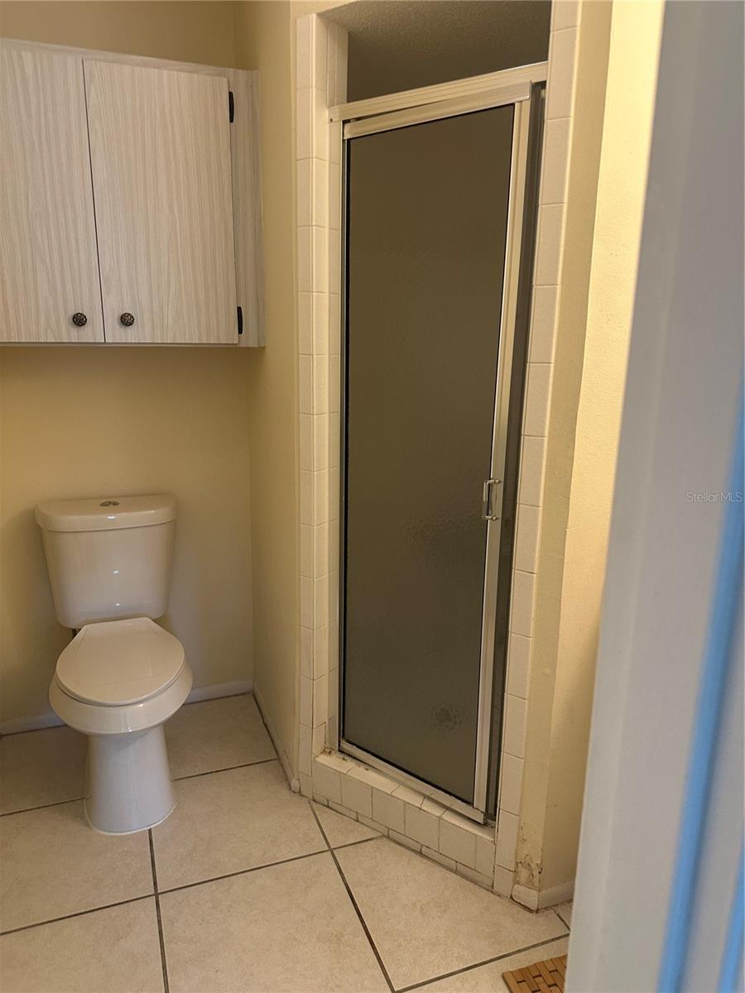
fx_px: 689
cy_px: 496
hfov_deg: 56.8
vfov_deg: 71.6
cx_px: 372
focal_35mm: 24
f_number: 1.78
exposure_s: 1/60
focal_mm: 6.86
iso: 320
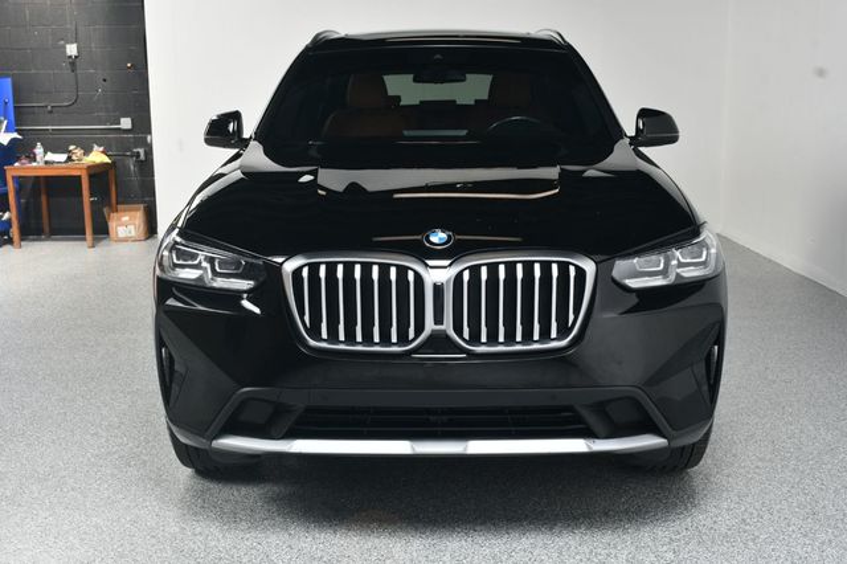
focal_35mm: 40
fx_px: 941
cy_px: 282
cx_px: 424
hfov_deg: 48.5
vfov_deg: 33.4
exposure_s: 1/160
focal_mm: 27
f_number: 9
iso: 100
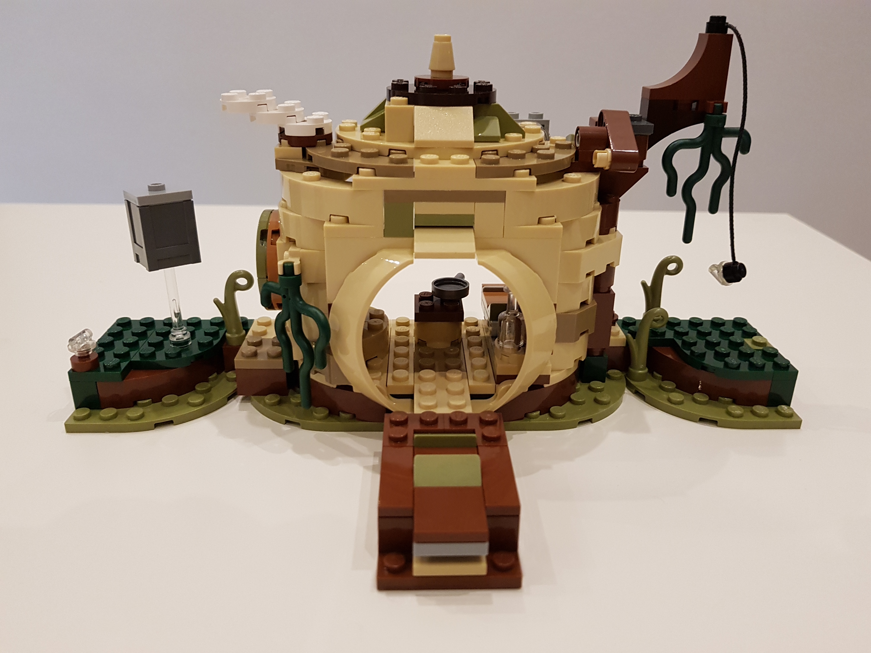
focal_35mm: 26
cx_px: 436
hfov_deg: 67.3
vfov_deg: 53.1
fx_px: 654
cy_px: 326
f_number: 1.7
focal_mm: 4.2
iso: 250
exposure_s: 1/33
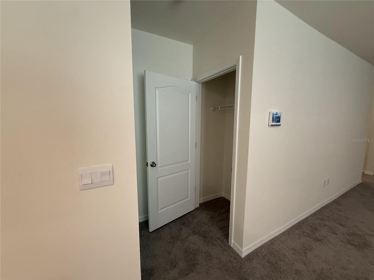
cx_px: 187
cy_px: 140
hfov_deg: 102.1
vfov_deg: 85.7
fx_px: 151
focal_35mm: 14
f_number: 2.2
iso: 320
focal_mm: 2.22
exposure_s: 1/120
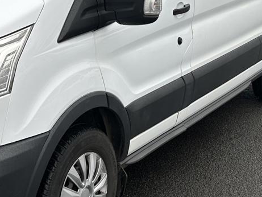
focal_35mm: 71
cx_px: 28
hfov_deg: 26.5
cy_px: 44
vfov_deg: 20.5
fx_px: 538
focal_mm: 6.86
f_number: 1.78
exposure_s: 1/331
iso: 80
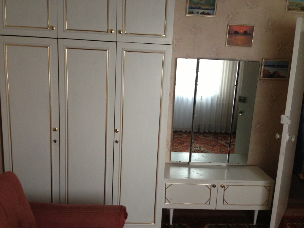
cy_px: 114
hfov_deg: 55.4
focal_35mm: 33
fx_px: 290
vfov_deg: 42.9
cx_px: 152
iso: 200
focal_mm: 4.13
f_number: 2.4
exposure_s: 1/20
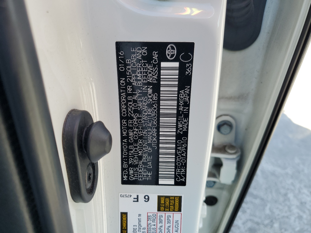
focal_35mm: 26
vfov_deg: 53.1
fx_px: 234
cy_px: 116
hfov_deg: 67.3
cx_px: 156
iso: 50
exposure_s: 1/286
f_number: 1.5
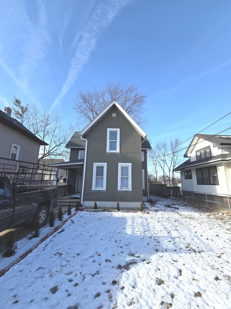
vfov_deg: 106.2
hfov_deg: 89.9
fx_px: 116
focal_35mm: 13
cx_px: 116
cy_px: 154
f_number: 2.2
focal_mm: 2.2
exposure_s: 1/2000
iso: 80
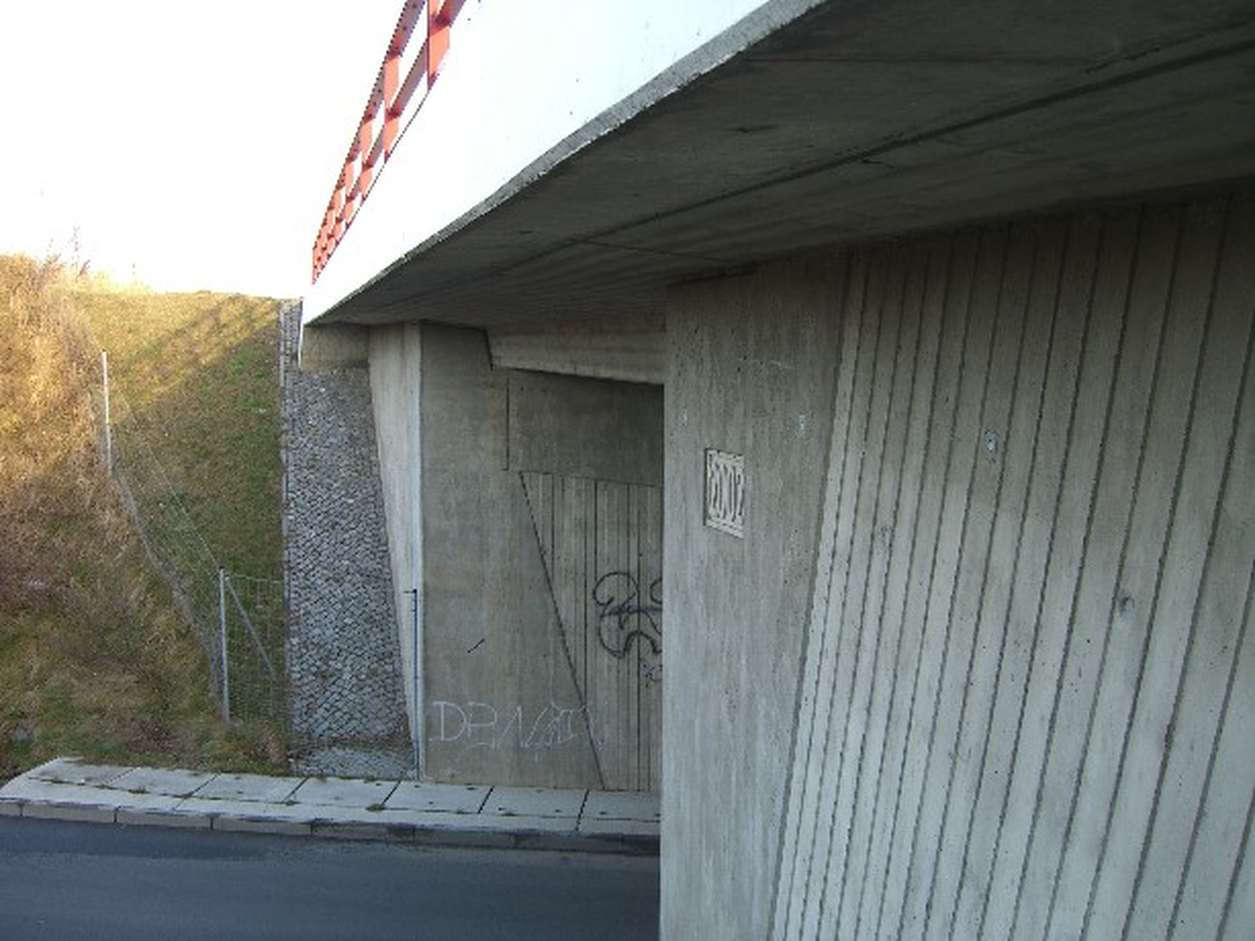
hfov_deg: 49.0
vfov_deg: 37.7
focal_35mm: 38
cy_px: 470
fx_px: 1377
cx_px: 628
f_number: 2.8
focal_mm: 7.9
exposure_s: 1/80
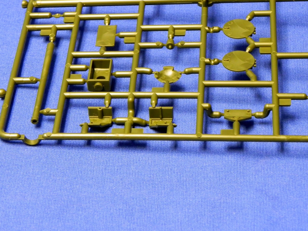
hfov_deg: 14.8
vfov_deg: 11.2
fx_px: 1184
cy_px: 116
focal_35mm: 133
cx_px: 154
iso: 400
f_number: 4
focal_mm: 20.8
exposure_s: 1/8.2
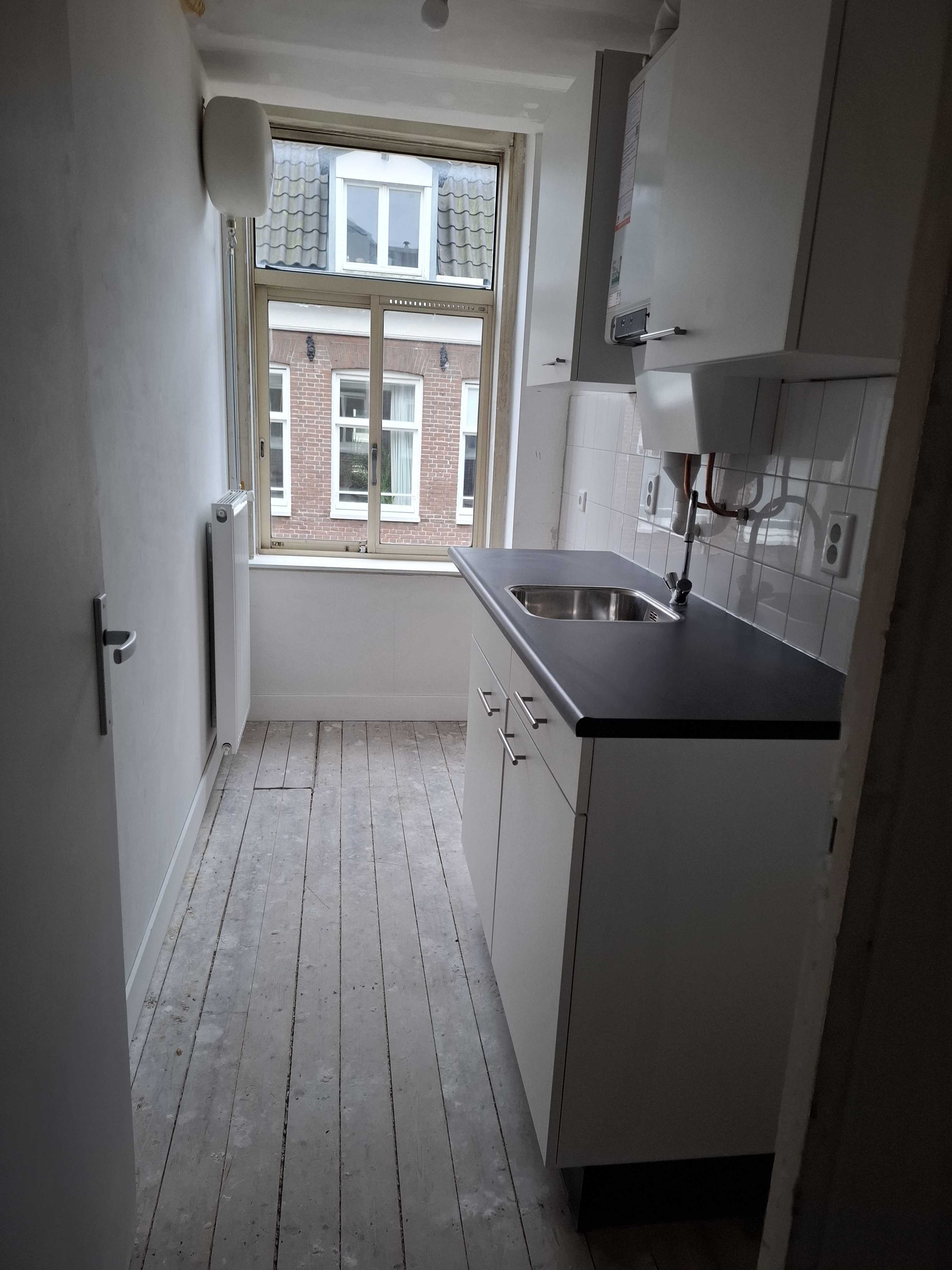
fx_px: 843
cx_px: 476
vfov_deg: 73.9
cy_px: 635
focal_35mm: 23
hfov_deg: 58.9
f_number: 1.8
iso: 200
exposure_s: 1/50
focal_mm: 5.54
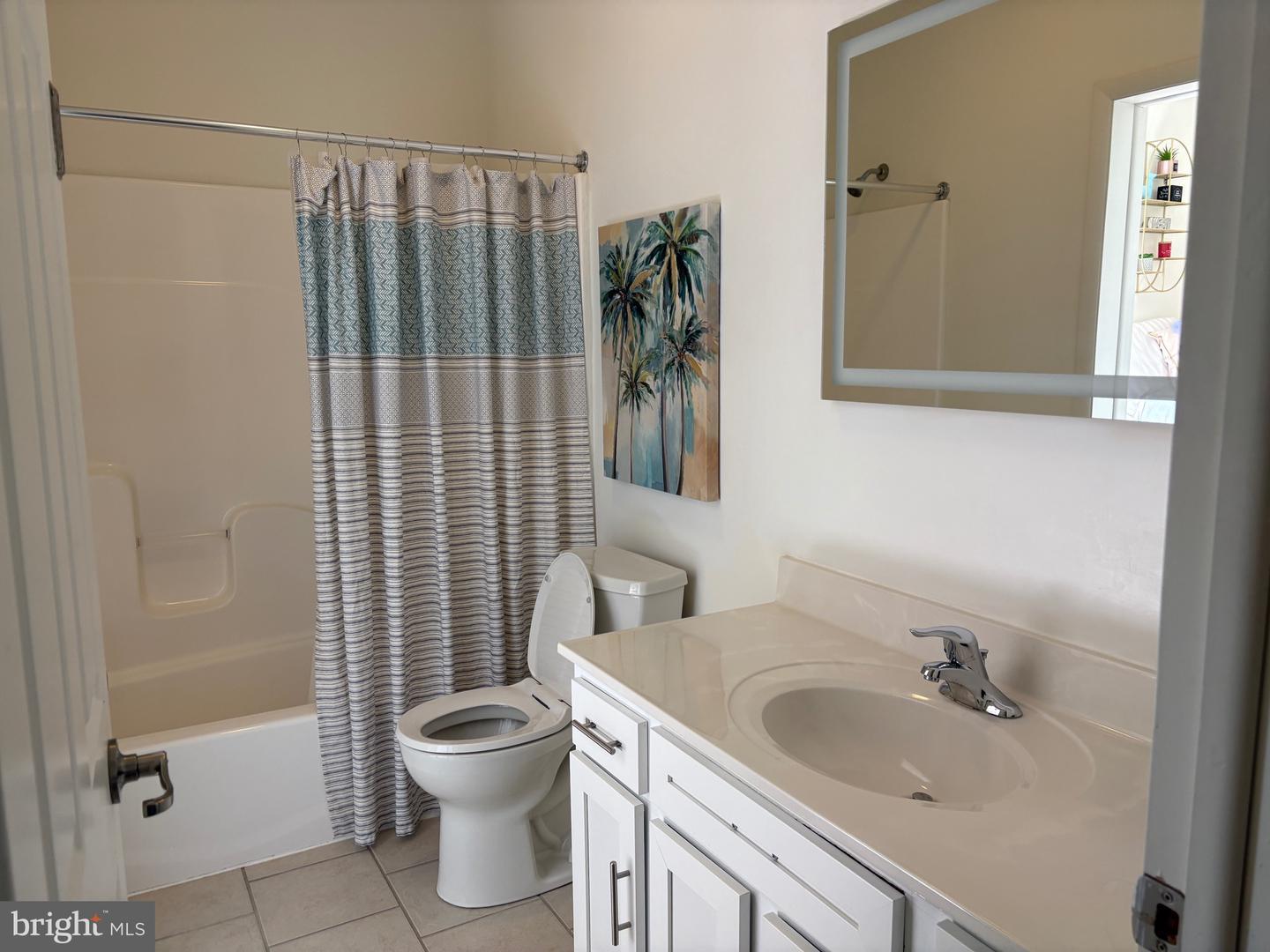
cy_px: 476
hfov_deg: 67.3
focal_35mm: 26
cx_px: 635
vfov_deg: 53.1
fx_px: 954
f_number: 1.6
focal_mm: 5.96
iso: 100
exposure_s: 1/120
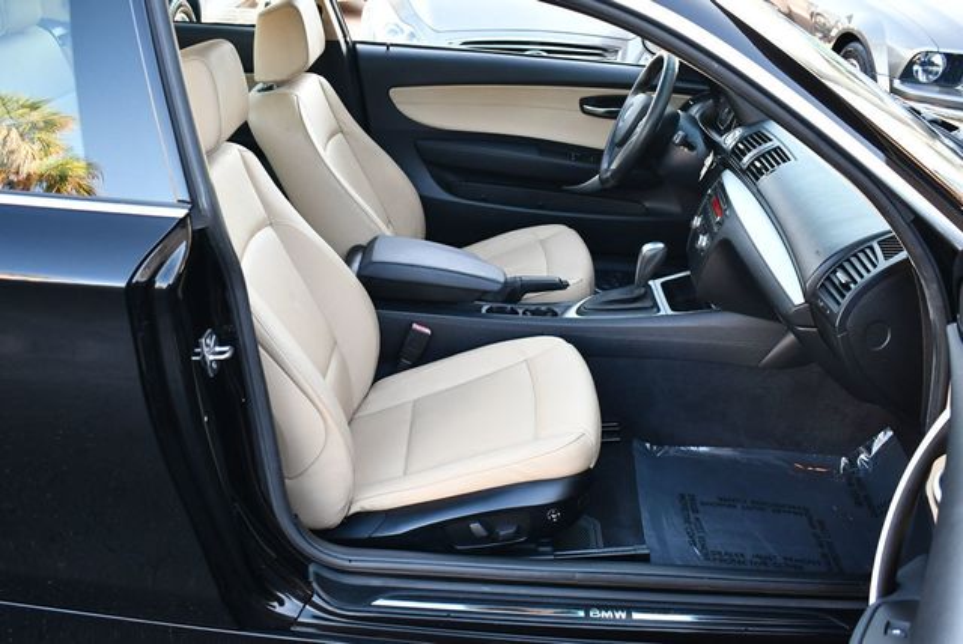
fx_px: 964
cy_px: 322
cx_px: 482
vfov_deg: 36.9
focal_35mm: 36
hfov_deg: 53.1
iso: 800
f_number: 3.5
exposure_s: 1/250
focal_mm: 18
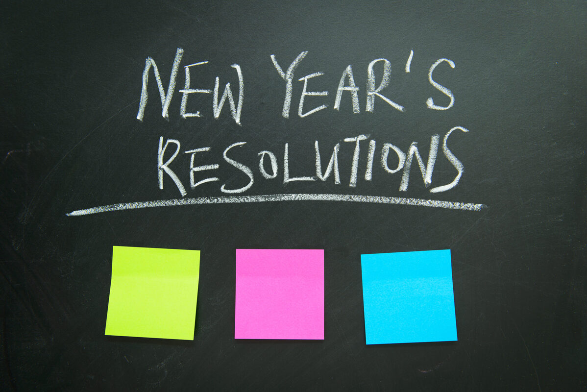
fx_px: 653
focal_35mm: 40
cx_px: 294
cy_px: 196
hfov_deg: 48.4
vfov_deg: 33.4
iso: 100
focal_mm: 40
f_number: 5.6
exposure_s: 1/1.67
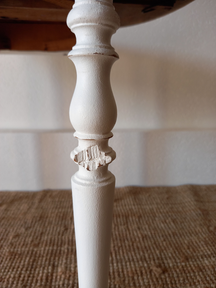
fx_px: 208
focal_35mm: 25
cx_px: 108
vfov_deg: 69.4
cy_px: 144
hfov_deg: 54.9
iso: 50
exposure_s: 1/50
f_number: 2
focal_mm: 4.6
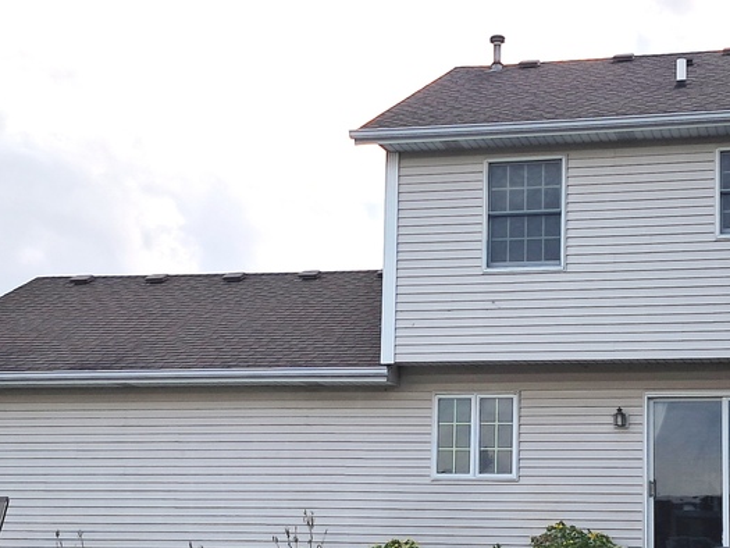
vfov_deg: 19.8
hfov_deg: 26.2
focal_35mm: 74
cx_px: 473
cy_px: 370
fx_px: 1561
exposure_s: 1/173
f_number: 1.8
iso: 50
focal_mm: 4
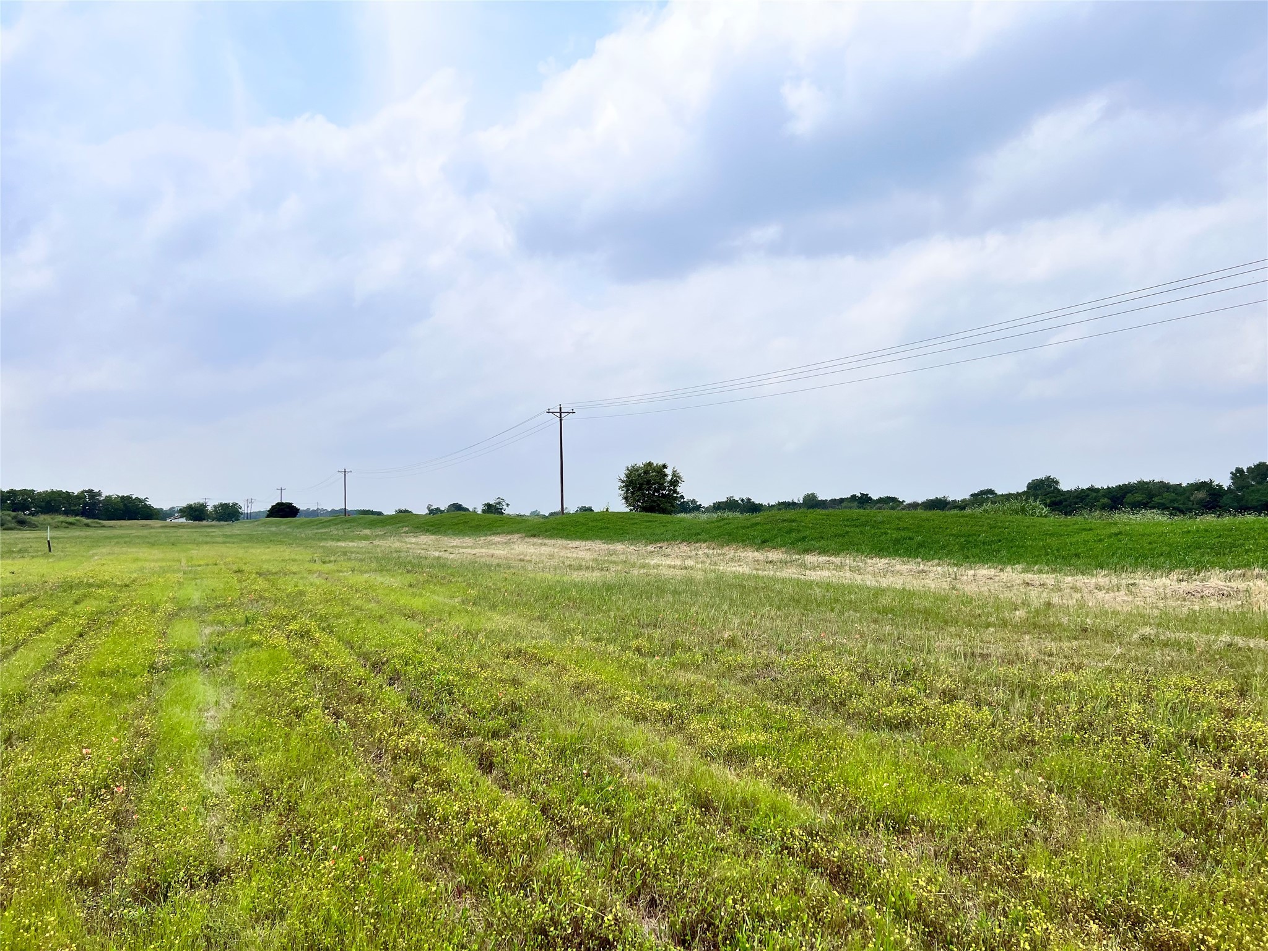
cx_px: 634
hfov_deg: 67.3
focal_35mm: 26
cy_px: 476
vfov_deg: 53.1
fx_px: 952
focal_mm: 5.7
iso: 50
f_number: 1.5
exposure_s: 1/8000
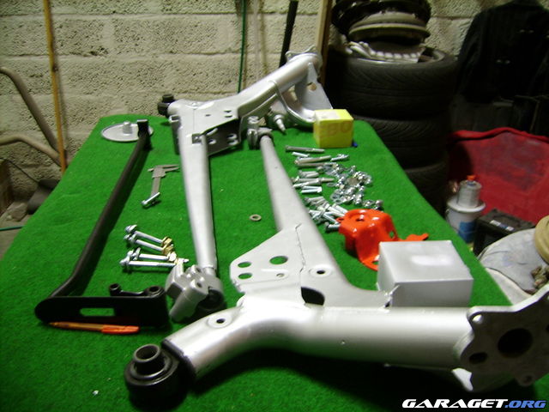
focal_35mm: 35
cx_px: 274
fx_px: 555
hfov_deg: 52.6
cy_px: 206
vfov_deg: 40.7
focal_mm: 5.95
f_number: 2.8
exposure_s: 1/4
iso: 100
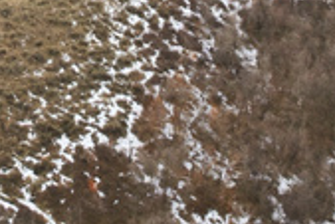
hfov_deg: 15.1
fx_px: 1239
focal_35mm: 133
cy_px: -143
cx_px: -4
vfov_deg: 9.9
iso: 140
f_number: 2.8
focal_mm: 8.4
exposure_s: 1/500
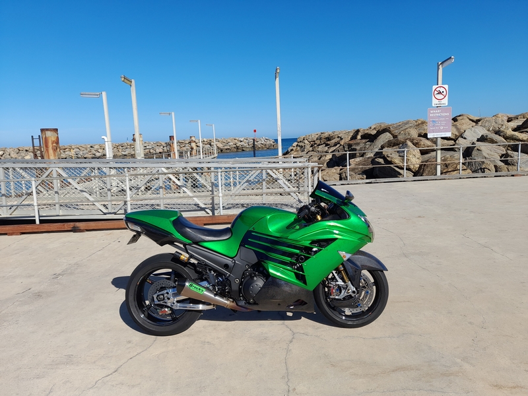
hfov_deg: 69.4
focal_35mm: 25
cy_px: 198
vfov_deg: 54.9
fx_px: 381
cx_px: 264
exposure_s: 1/997
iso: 20
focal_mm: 4.6
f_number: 2
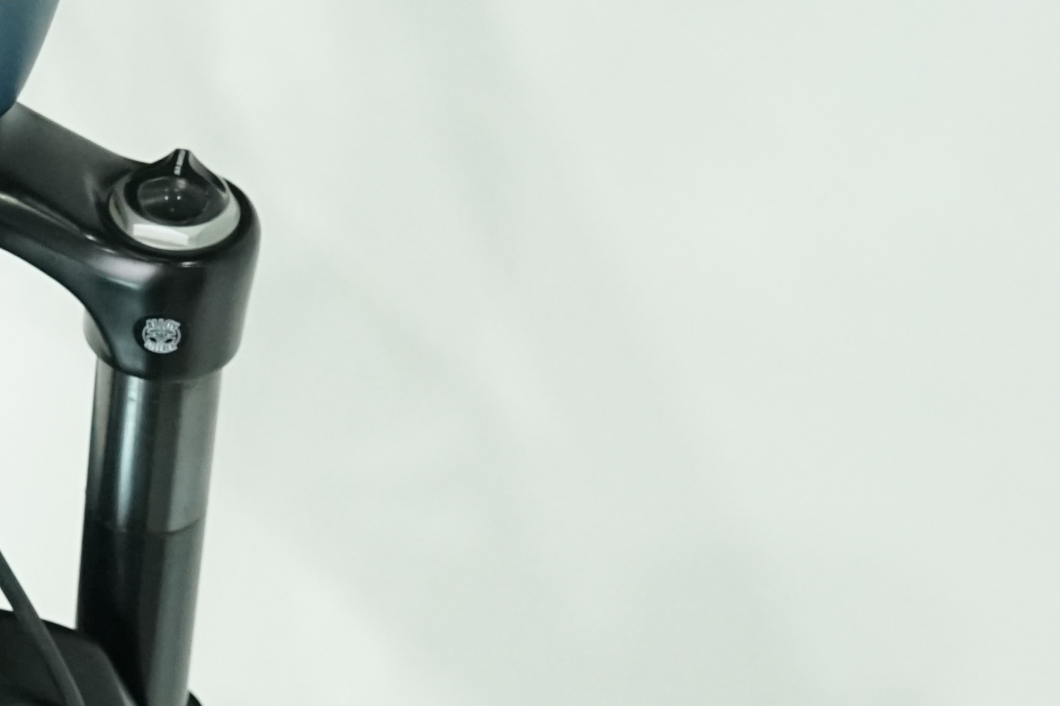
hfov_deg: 16.3
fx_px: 3591
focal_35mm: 122
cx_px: -101
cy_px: 296
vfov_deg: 11.2
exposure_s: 1/200
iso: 2500
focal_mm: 31
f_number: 6.3
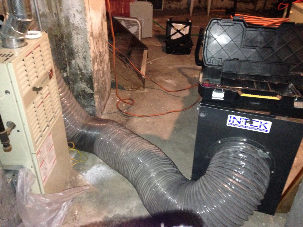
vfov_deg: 42.9
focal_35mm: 33
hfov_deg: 55.4
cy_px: 114
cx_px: 152
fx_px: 289
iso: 640
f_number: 2.4
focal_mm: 4.12
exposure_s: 1/16
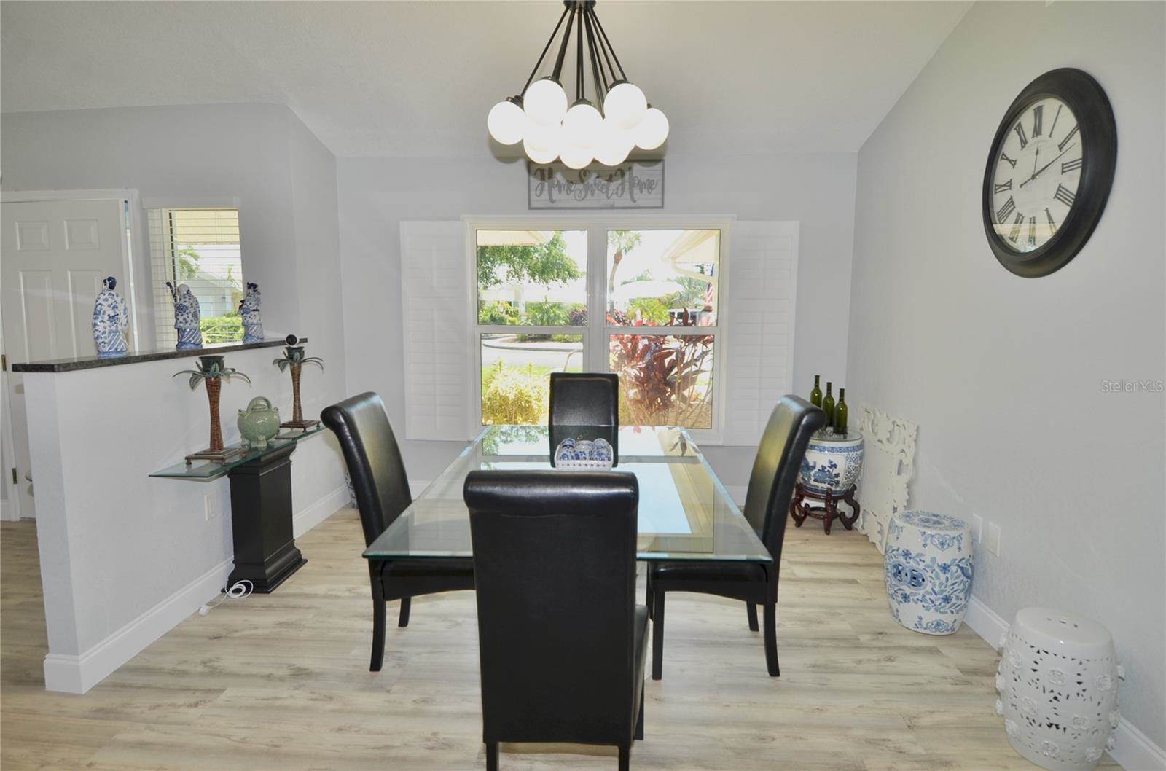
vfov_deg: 36.7
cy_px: 386
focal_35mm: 36
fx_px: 1163
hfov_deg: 53.2
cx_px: 583
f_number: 5.6
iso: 140
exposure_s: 1/125
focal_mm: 24
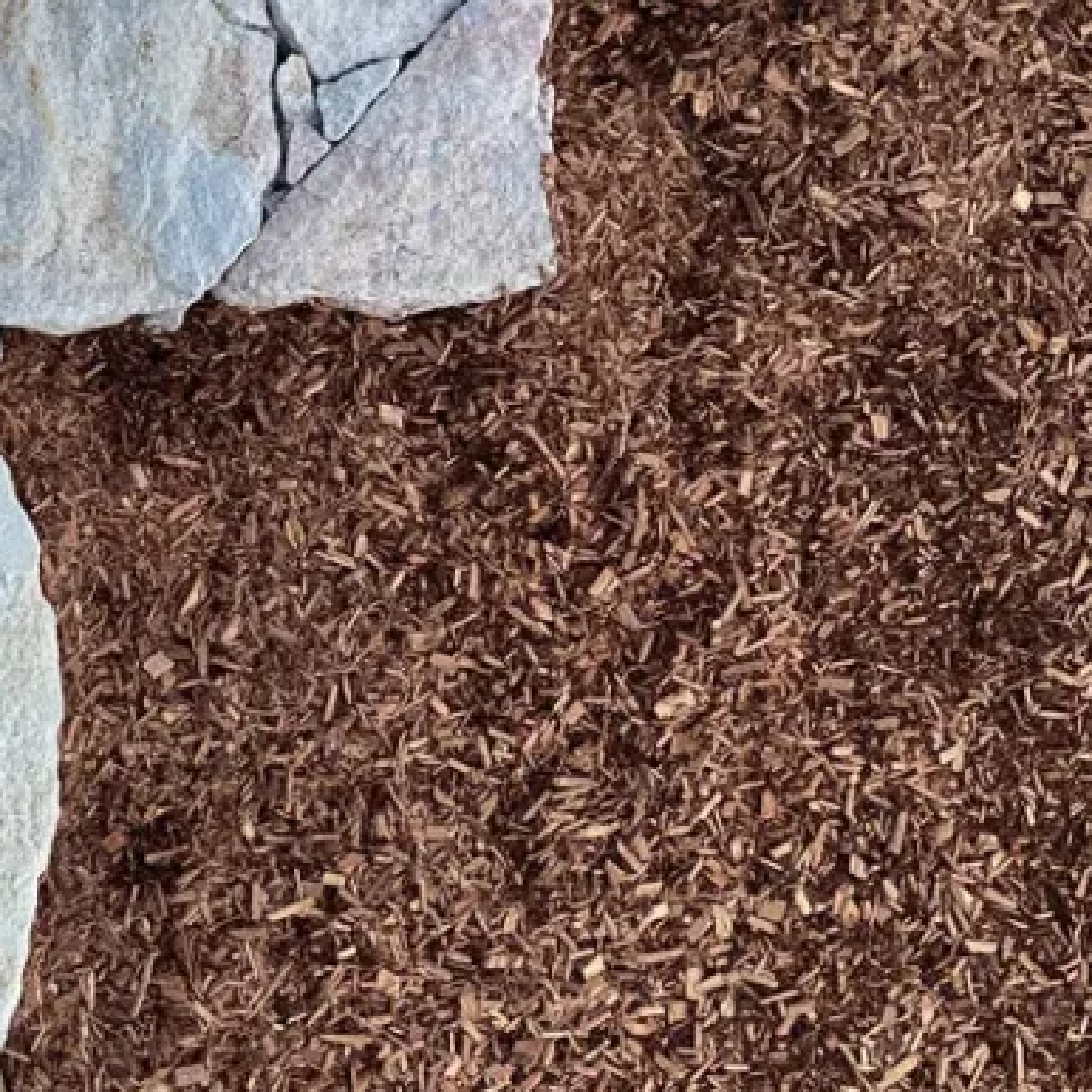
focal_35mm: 61
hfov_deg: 27.3
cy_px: 198
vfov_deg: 27.5
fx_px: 2177
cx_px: 144
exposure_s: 1/60
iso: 250
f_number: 1.8
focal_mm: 4.25
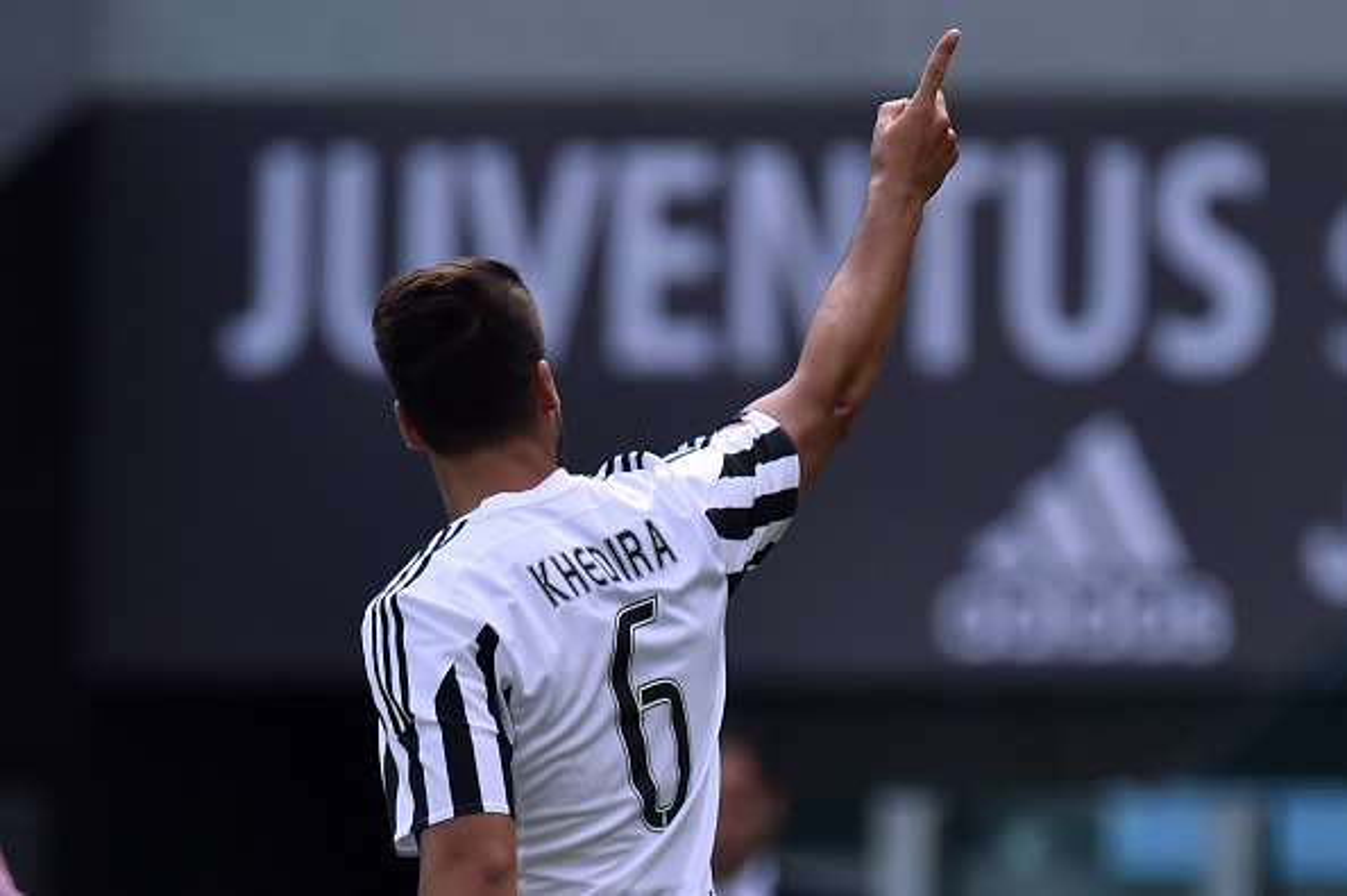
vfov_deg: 2.5
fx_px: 20562
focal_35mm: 550
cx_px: 674
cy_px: 448
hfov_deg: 3.8
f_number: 4
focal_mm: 550
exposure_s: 1/2500
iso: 400
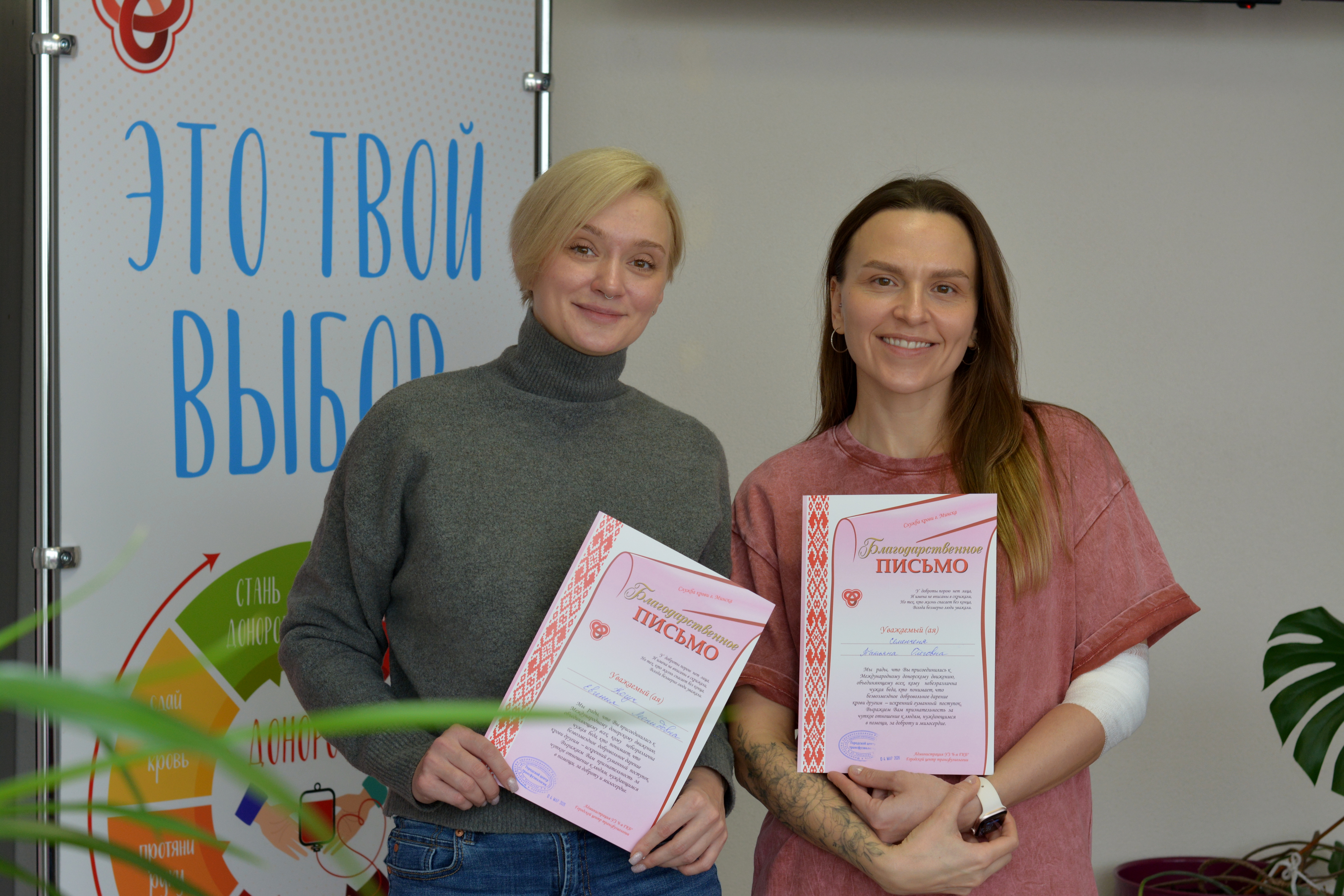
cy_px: 448
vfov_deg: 18.2
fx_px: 2800
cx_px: 672
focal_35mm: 75
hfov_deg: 27.0
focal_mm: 50
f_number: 5
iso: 400
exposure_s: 1/100
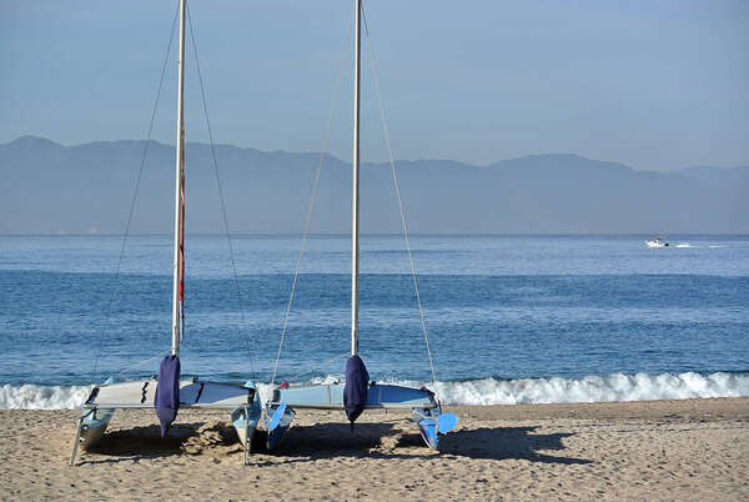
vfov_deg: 11.6
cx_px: 374
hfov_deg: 17.2
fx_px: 2479
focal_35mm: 119
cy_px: 251
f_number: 4.5
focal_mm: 44.2
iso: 100
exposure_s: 1/800
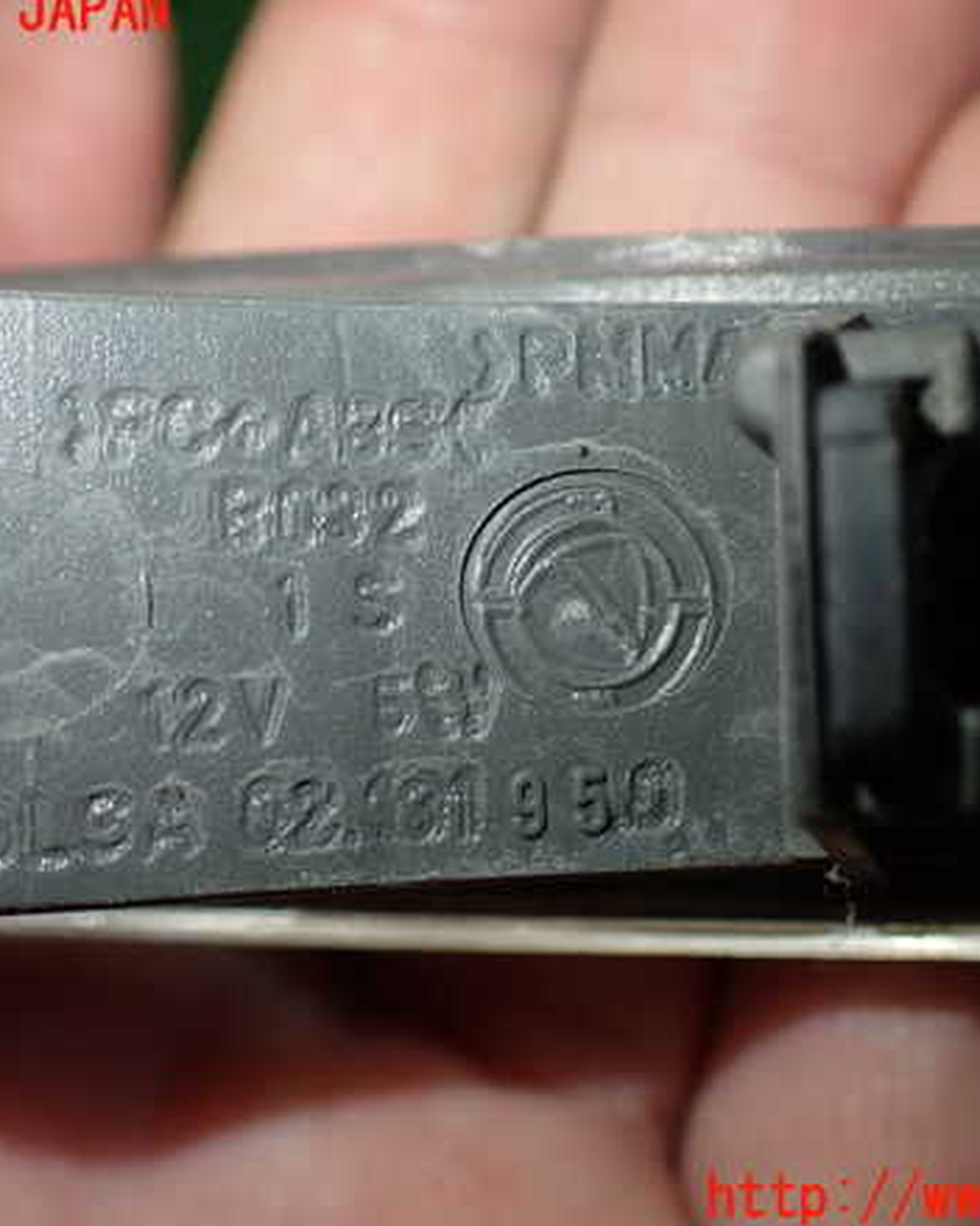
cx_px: 500
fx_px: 1451
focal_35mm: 40
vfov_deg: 45.8
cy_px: 606
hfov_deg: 37.3
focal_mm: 5.4
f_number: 2.3
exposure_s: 1/125
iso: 200
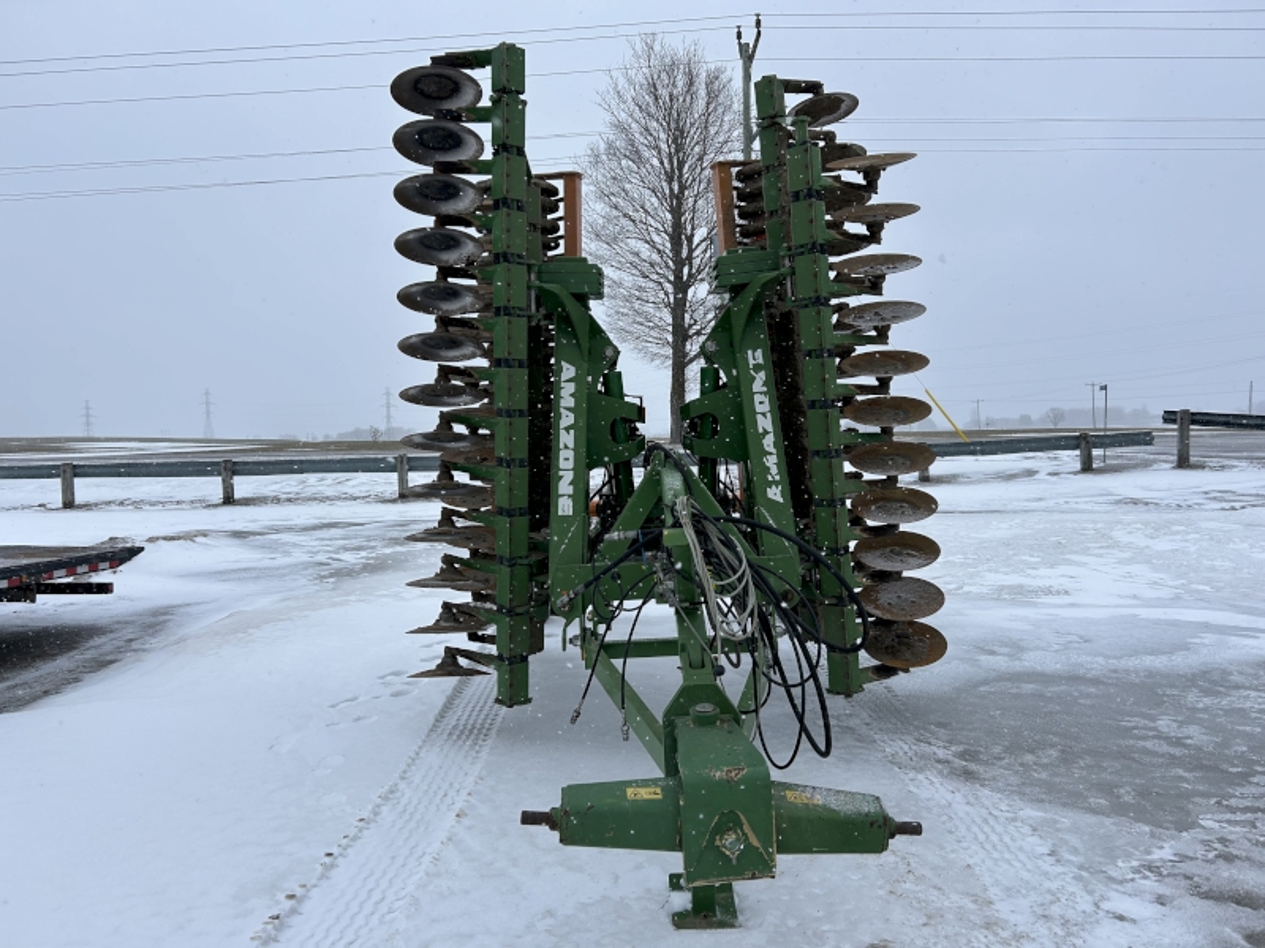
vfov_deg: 53.1
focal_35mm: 26
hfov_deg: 67.3
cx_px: 632
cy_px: 474
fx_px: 950
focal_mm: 5.7
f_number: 1.5
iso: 50
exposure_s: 1/1553
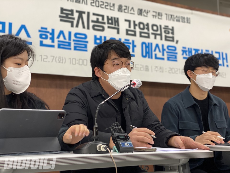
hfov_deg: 36.8
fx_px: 346
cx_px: 115
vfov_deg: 28.0
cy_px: 86
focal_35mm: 52
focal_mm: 6
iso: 125
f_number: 2
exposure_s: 1/120
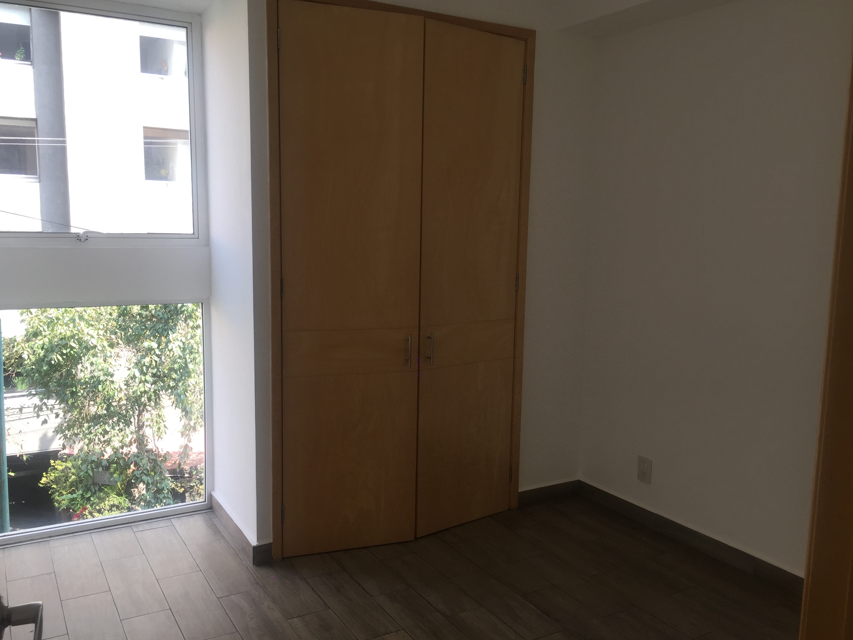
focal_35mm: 30
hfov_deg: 60.0
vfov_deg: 46.8
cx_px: 416
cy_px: 328
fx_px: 739
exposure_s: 1/120
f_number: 2.2
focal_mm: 4.15
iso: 32
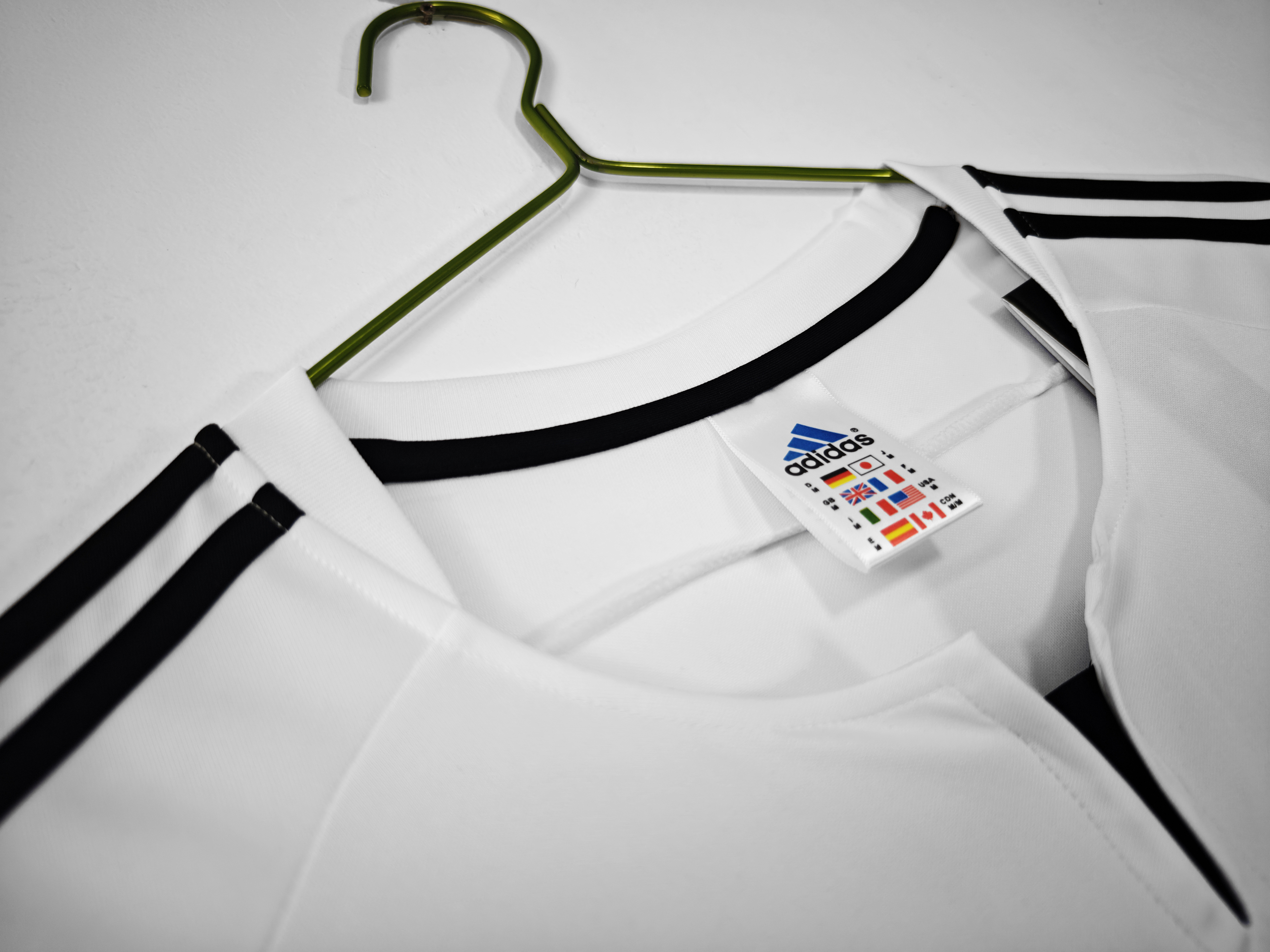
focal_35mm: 23
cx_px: 635
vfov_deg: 58.9
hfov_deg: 73.9
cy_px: 476
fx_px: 844
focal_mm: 8.67
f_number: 1.75
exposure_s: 1/100
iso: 58
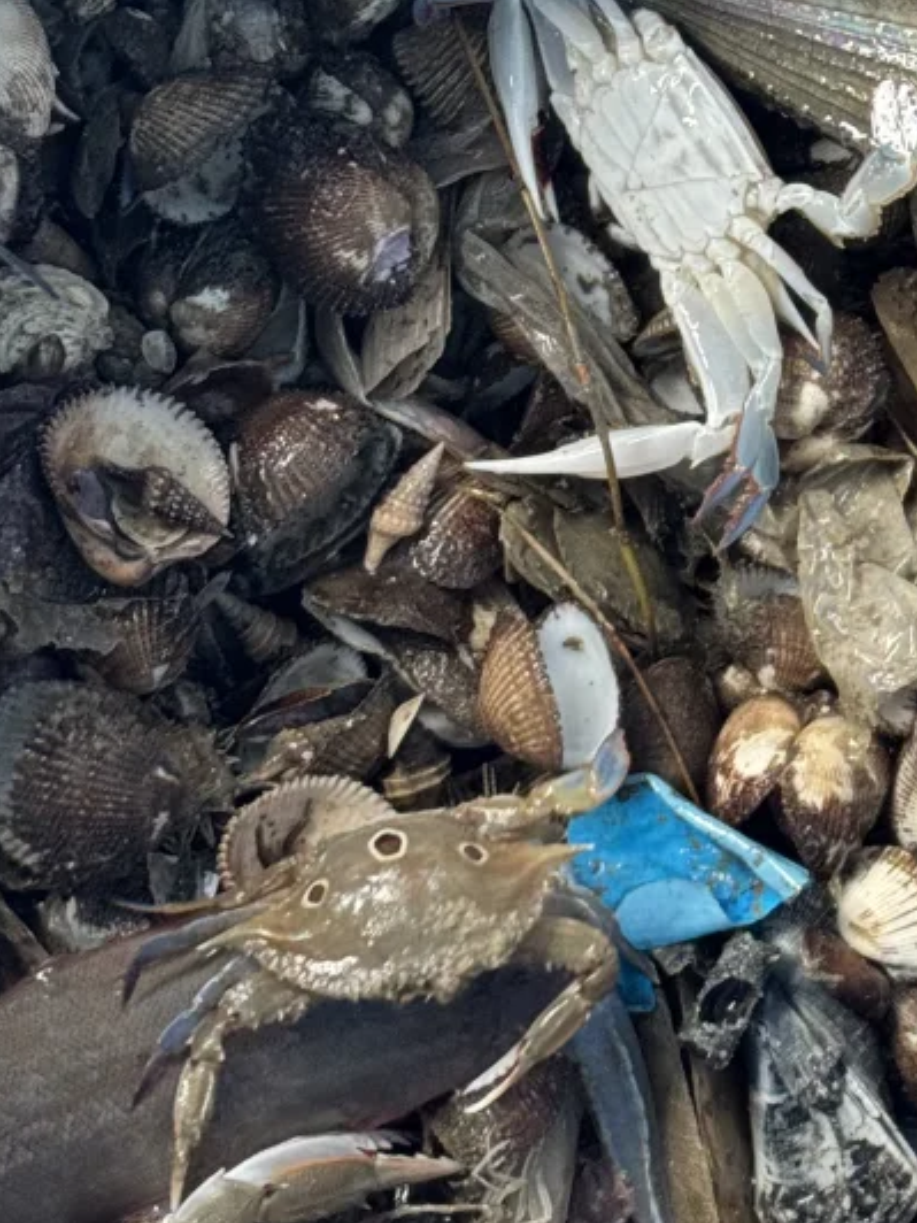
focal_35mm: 130
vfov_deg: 15.1
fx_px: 4592
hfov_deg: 11.1
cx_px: 1200
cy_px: 402
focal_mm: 6.76
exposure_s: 1/121
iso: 64
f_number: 1.78
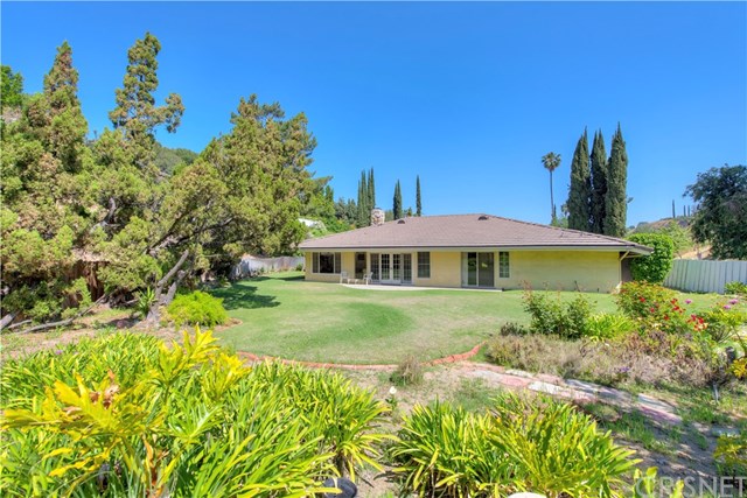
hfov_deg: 96.7
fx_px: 332
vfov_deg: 73.8
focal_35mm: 16
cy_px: 249
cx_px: 374
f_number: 8
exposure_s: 1/320
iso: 400
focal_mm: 16
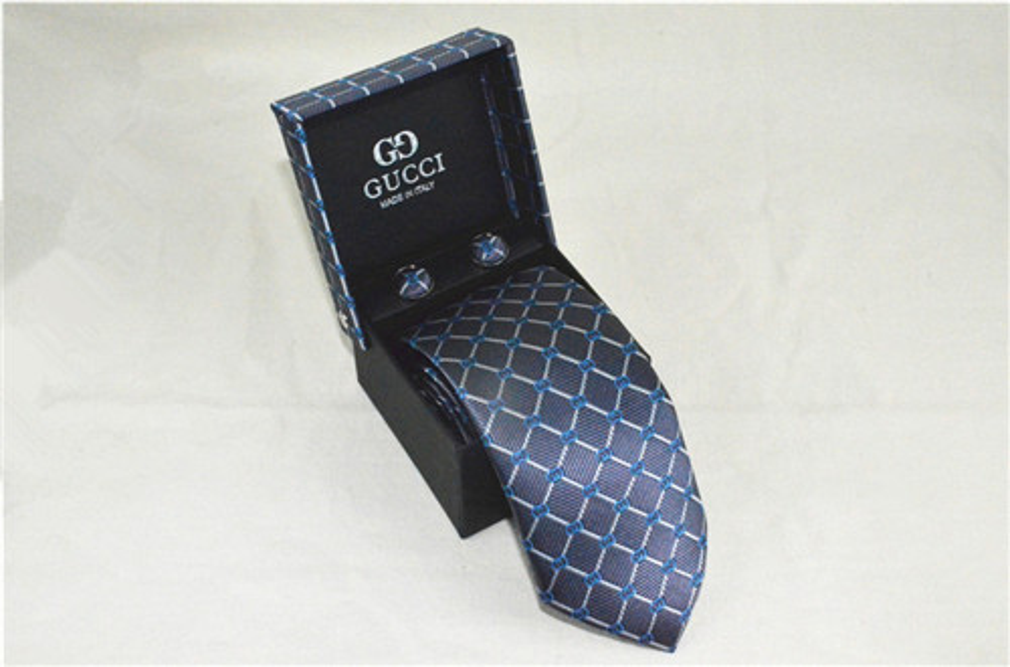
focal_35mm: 51
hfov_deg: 39.0
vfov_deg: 26.3
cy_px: 334
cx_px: 505
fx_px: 1426
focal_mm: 34
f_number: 25
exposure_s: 1/250
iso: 6400
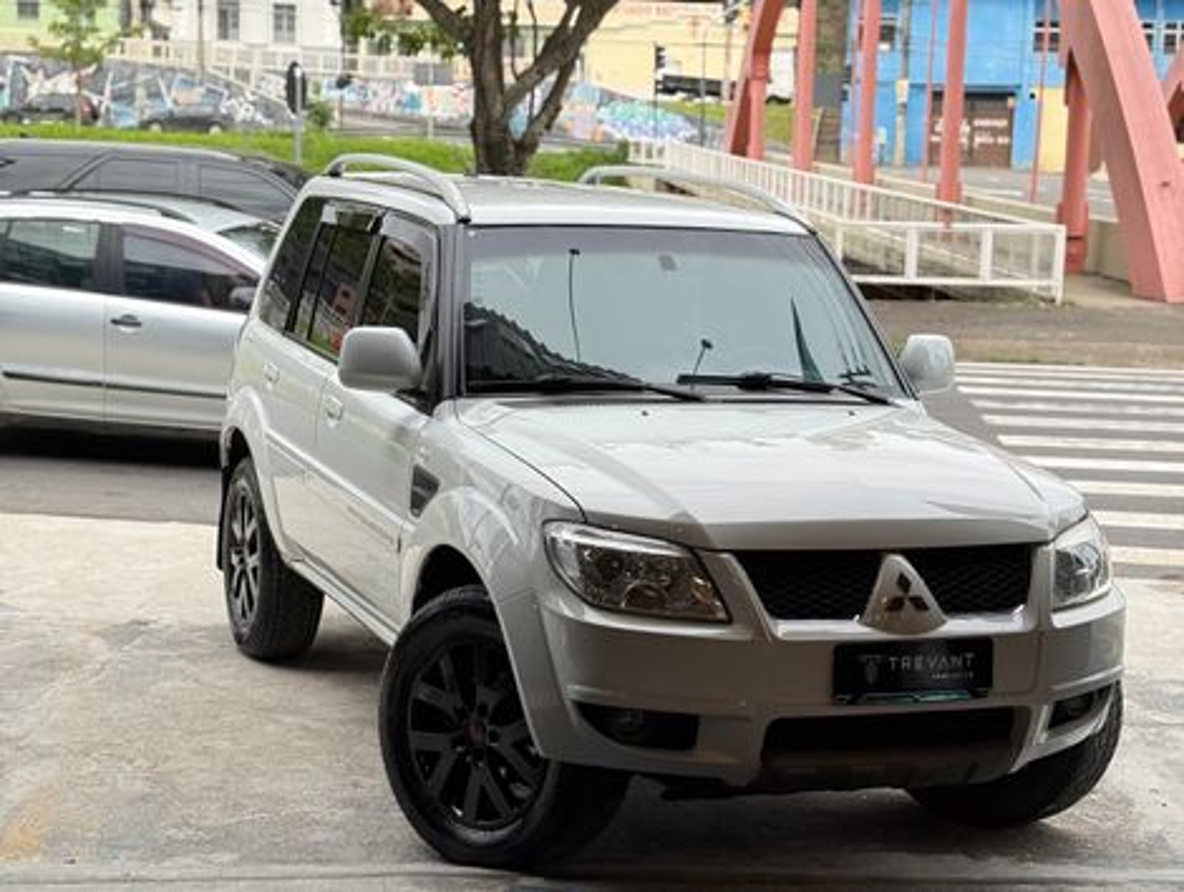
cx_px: 592
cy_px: 446
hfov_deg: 39.6
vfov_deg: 30.3
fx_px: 1644
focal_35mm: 48
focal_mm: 6.76
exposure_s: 1/855
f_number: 1.78
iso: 64
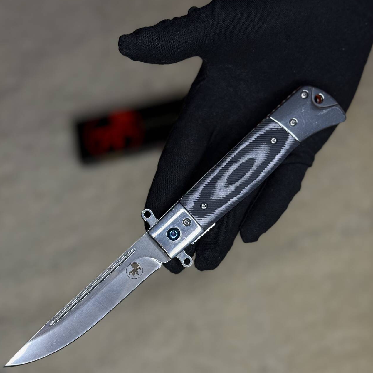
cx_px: 186
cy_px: 229
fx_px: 695
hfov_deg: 30.0
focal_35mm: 57
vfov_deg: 29.9
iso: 80
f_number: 1.78
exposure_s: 1/323
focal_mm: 6.76
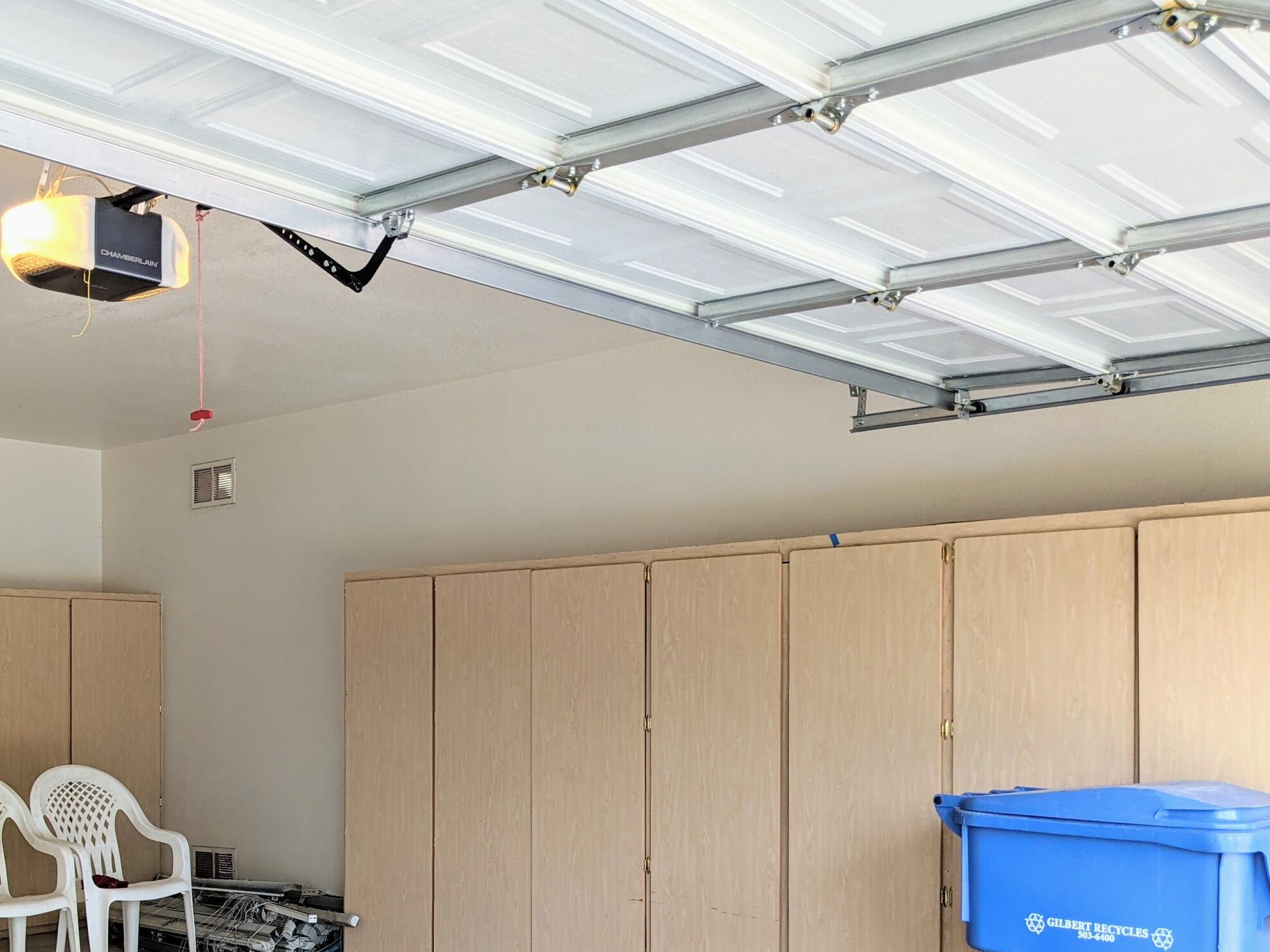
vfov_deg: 34.6
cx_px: 486
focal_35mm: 41
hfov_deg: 45.4
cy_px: 669
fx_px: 1504
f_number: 1.73
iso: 56
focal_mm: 4.38
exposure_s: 1/292
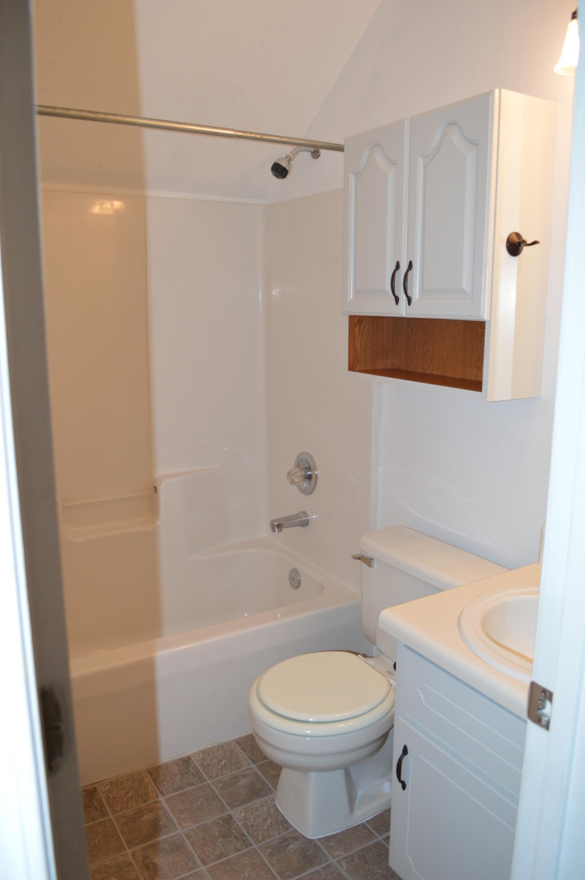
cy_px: 440
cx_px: 292
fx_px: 660
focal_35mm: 27
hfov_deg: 47.8
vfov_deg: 67.4
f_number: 4
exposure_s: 1/60
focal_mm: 18
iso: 400
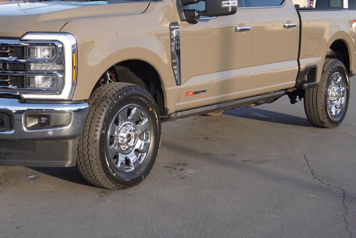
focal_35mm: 72
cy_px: 77
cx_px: 135
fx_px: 713
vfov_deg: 18.9
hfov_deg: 28.0
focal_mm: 34
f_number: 7.1
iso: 200
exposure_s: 1/160
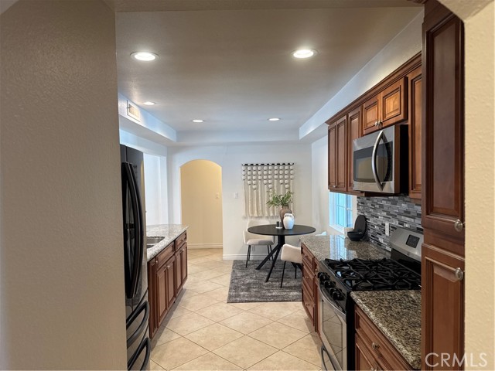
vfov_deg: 56.8
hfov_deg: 71.6
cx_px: 248
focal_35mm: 24
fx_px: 343
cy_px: 186
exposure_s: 1/60
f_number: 1.78
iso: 160
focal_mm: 6.76
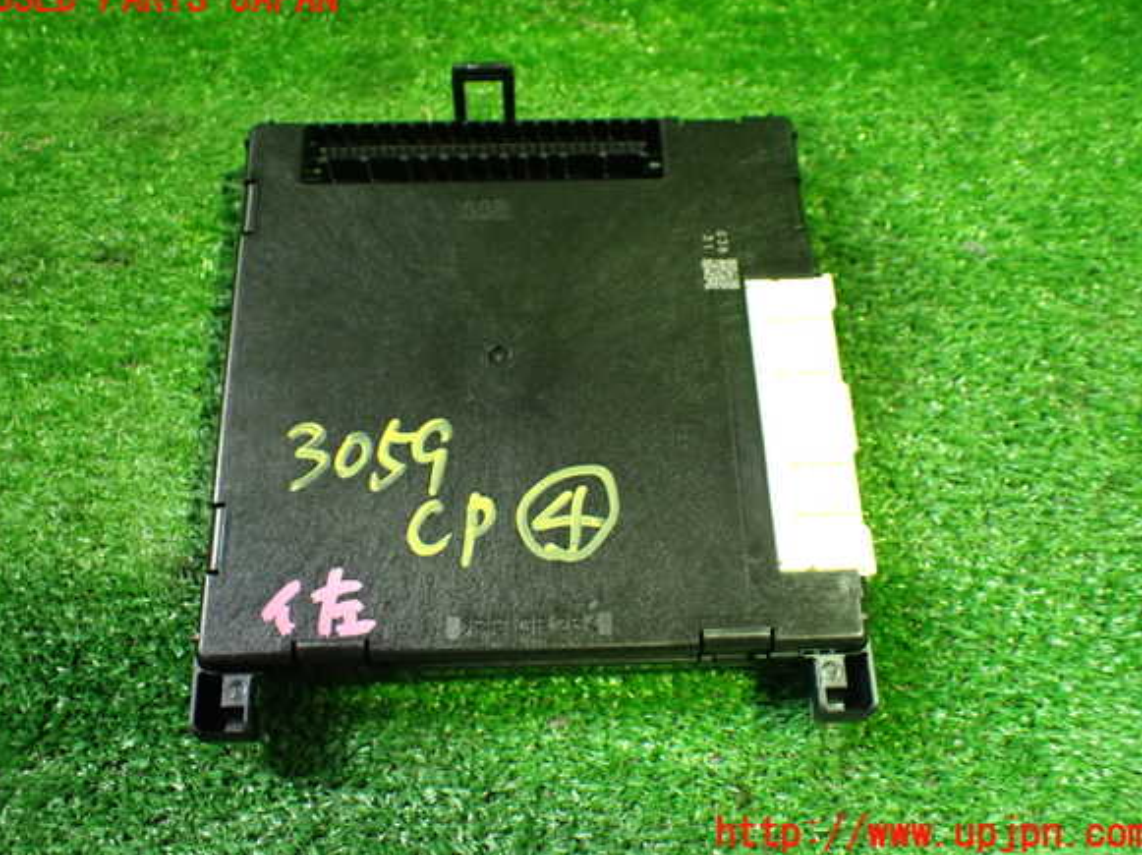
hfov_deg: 58.4
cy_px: 417
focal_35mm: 31
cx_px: 570
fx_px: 1022
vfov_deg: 45.4
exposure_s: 1/100
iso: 800
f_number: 2.3
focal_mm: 5.4
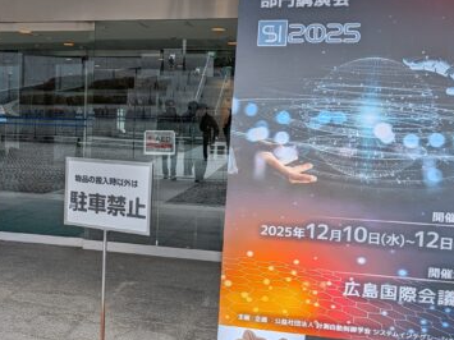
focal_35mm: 52
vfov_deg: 28.0
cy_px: 190
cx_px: 74
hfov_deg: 35.3
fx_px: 682
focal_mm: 6.9
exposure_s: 1/698
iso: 20
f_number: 1.68
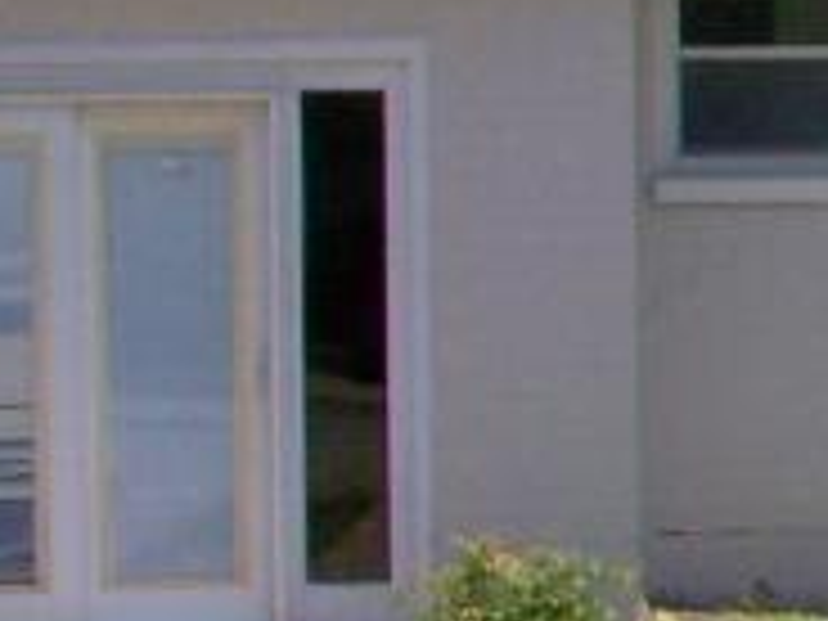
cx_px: 1638
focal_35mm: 184
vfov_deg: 8.0
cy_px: 18
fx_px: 4401
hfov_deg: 10.0
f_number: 5.6
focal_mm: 5.85
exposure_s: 1/1000
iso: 200
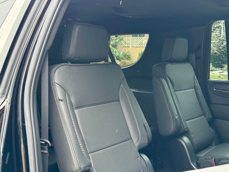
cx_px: 114
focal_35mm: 48
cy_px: 86
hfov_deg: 39.7
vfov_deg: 30.3
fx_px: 318
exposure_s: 1/60
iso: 200
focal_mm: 6.76
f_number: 1.78
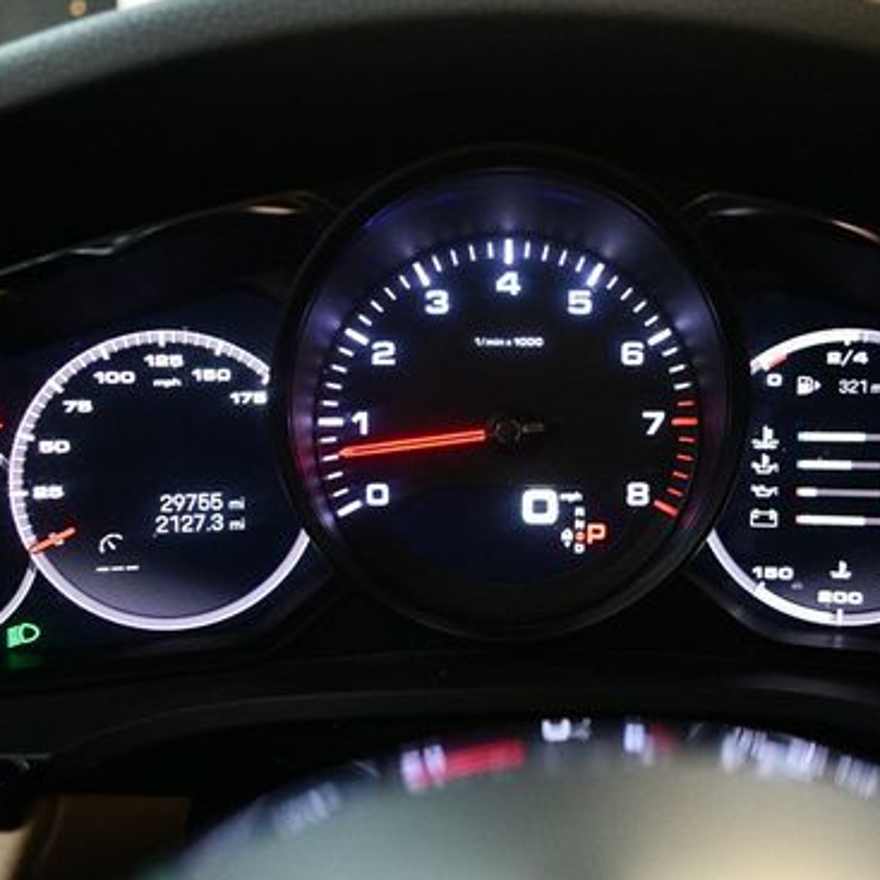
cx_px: 506
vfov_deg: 41.8
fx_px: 1150
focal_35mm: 40
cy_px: 468
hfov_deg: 41.8
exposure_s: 1/100
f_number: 3.5
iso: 3200
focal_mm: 18
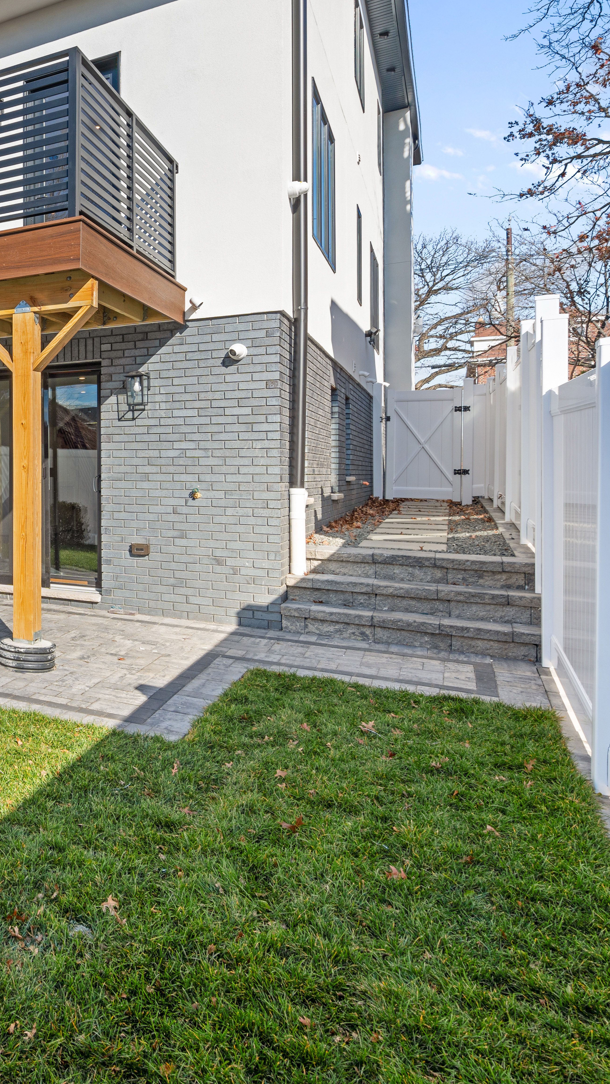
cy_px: 537
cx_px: -159
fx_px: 776
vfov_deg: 69.9
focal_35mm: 27
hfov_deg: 33.2
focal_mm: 17
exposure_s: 1/60
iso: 100
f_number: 8
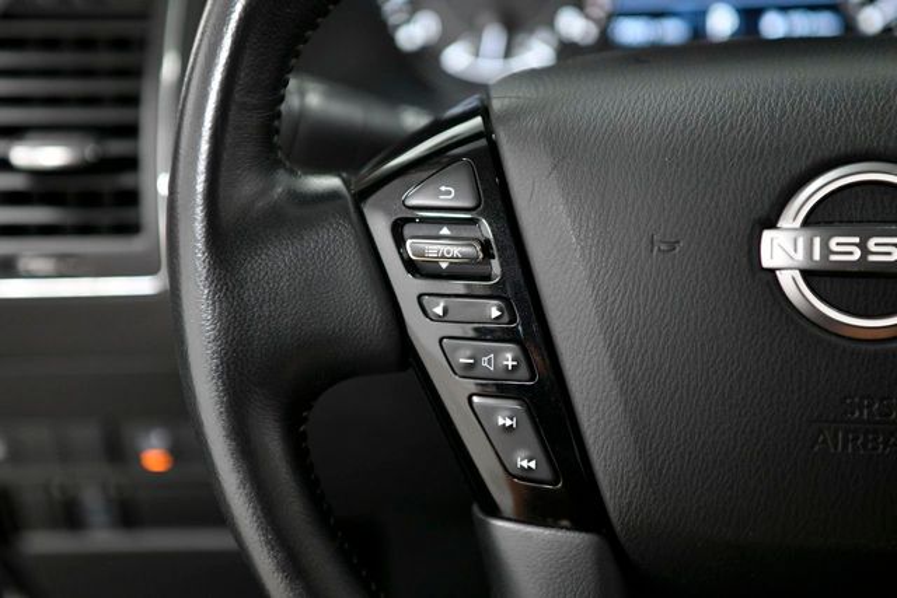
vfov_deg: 19.5
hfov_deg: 28.8
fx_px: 1744
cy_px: 299
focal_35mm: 70
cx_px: 448
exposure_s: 1/160
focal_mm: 70
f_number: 3.5
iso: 2500
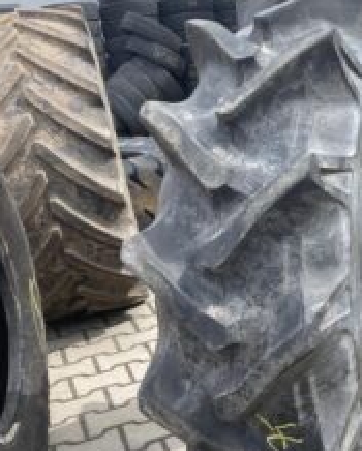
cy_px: 266
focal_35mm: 50
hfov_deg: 29.6
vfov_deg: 37.2
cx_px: 294
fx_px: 668
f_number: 1.8
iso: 32
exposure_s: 1/919
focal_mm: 4.25
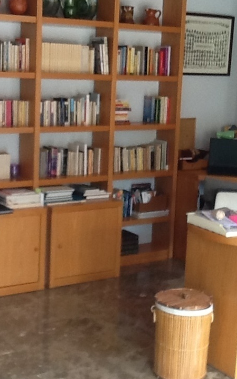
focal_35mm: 66
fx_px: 683
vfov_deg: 31.1
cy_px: 181
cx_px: 104
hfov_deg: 19.7
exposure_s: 1/30
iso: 64
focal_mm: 2.03
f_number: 2.4
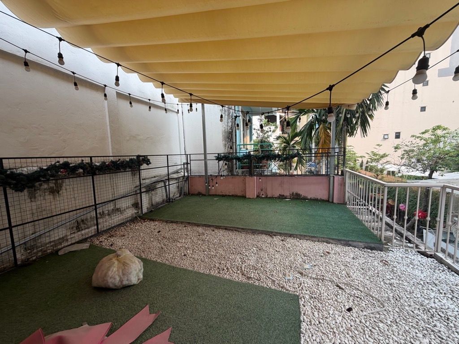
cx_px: 230
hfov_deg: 102.1
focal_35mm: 14
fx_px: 186
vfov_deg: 85.7
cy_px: 172
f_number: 2.2
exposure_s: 1/211
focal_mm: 2.22
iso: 40
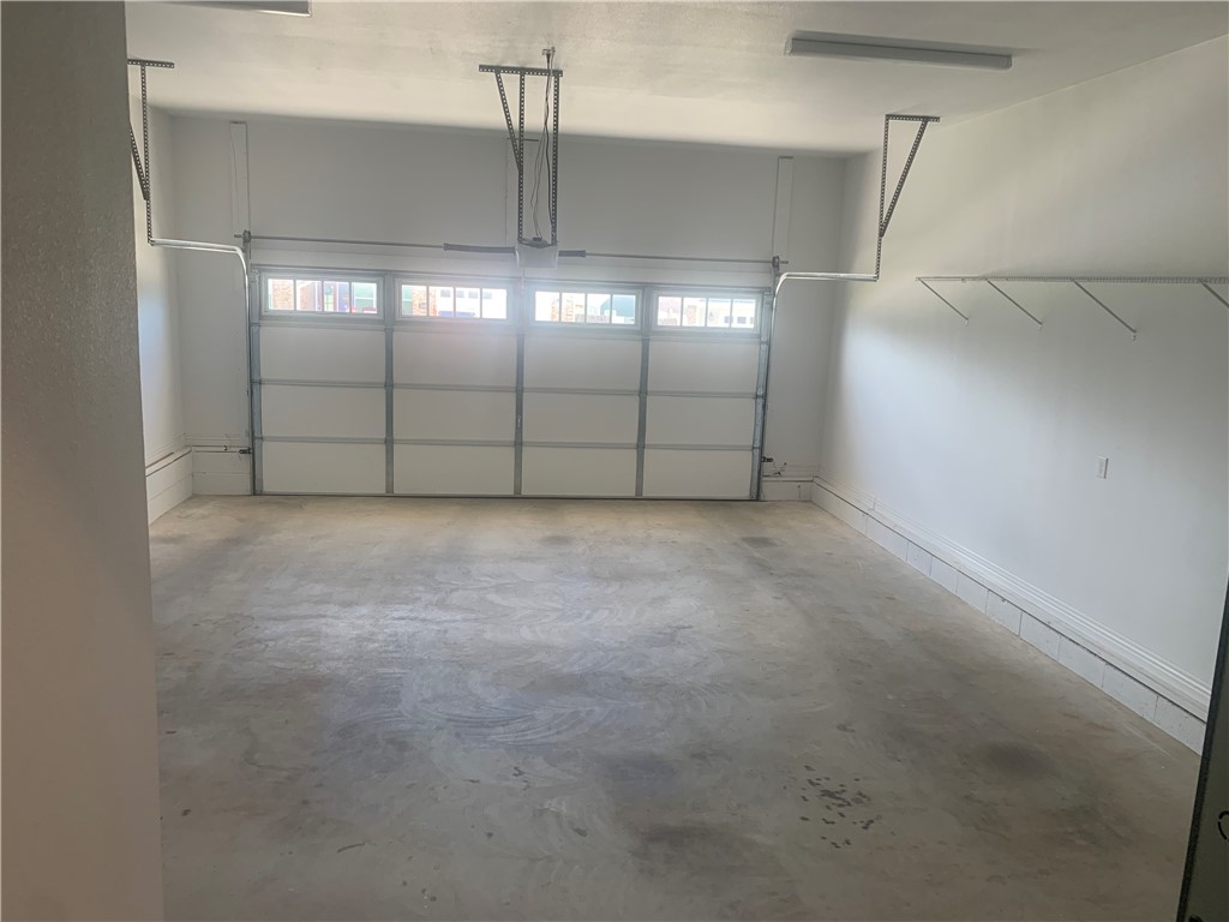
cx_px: 614
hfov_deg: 67.3
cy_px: 461
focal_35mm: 26
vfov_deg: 53.1
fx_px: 923
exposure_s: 1/120
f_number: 1.8
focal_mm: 4.25
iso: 80
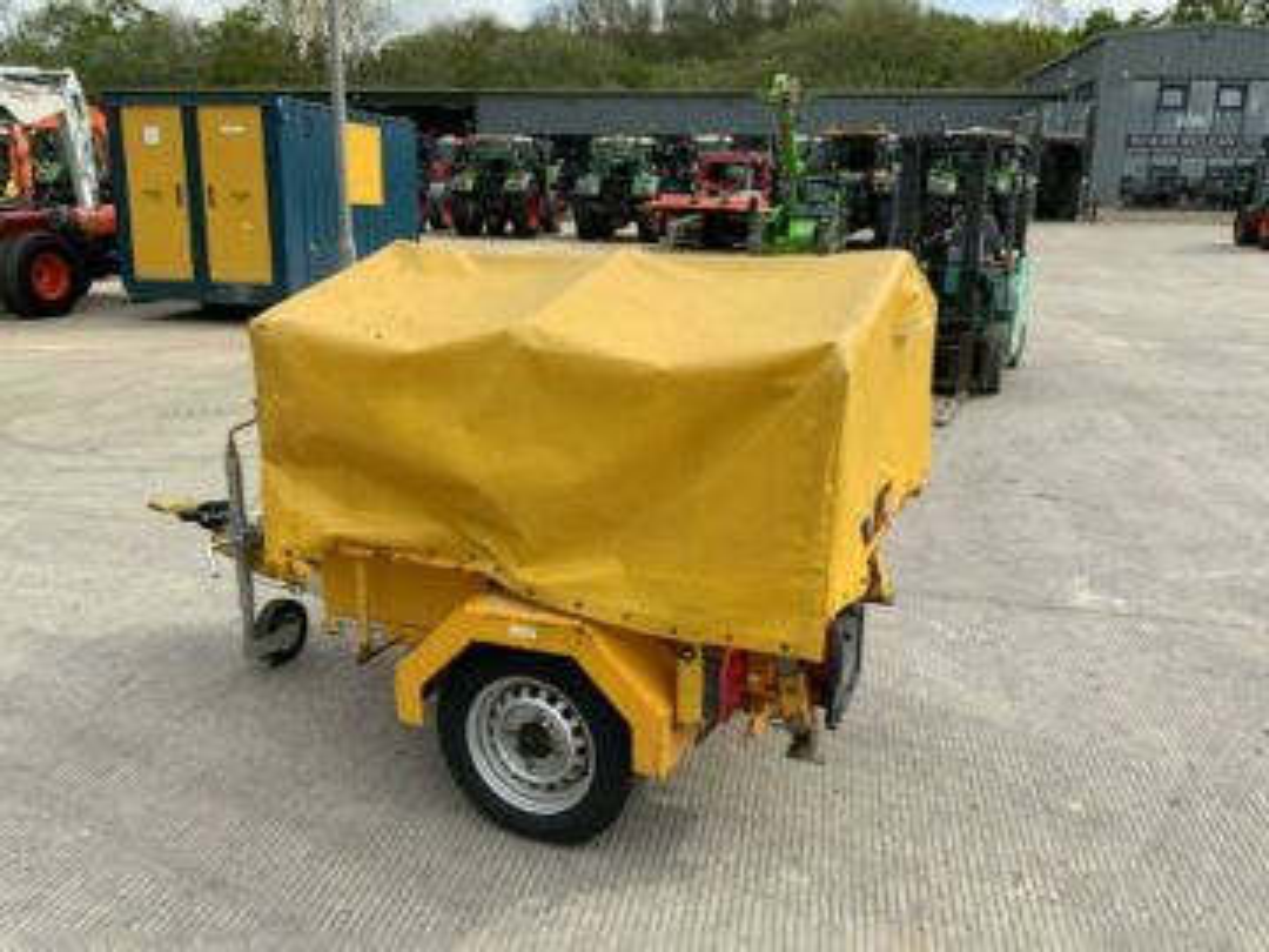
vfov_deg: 48.2
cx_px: 634
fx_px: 1063
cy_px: 476
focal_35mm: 29
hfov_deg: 61.7
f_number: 1.8
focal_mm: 3
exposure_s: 1/883
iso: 16
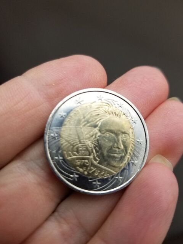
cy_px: 122
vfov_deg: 67.3
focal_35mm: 26
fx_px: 183
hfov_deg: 53.1
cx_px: 92
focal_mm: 4.25
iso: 50
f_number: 1.7
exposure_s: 1/496
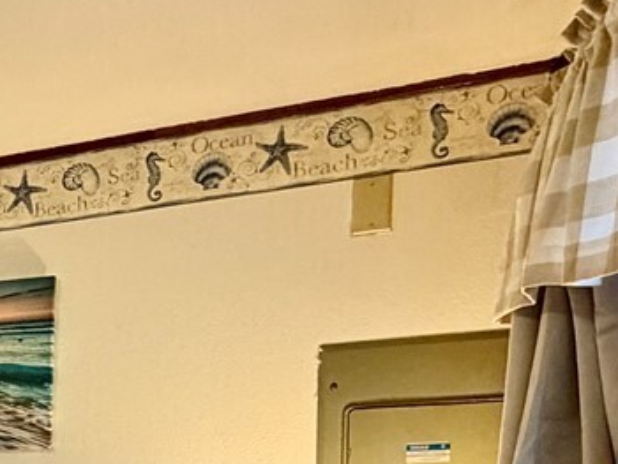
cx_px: -313
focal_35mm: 64
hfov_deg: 23.9
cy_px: 612
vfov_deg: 20.8
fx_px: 1143
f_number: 2.2
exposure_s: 1/60
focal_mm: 2.22
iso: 320
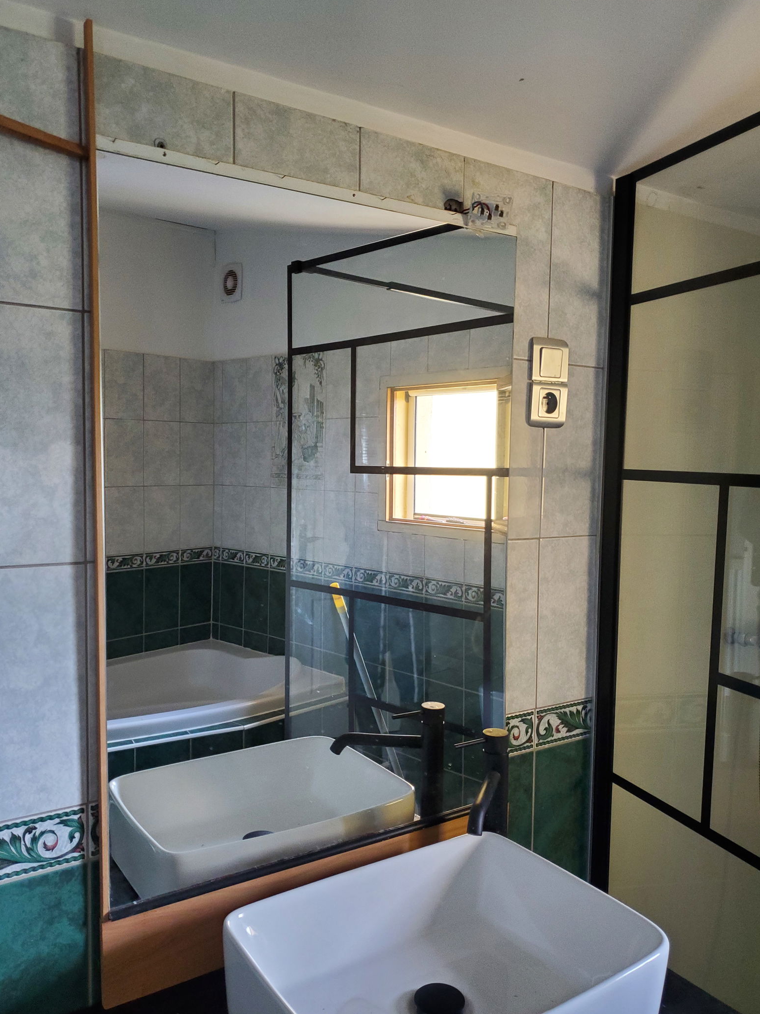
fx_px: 790
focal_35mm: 27
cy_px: 524
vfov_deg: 65.3
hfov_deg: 51.4
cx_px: 377
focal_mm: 4.3
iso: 320
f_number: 1.5
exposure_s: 1/50
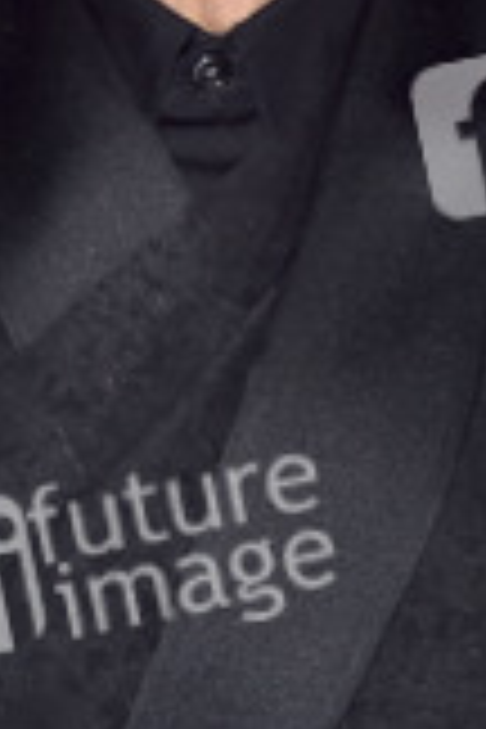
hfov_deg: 1.9
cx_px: 236
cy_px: -112
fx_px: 14984
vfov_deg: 2.8
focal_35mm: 740
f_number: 7.1
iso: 500
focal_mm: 300
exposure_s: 1/250
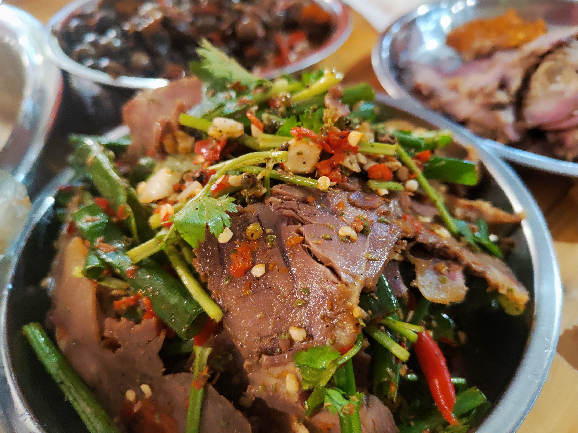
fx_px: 401
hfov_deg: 71.6
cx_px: 289
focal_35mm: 24
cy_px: 216
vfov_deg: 56.8
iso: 450
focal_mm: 5.59
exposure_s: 1/50
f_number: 1.88
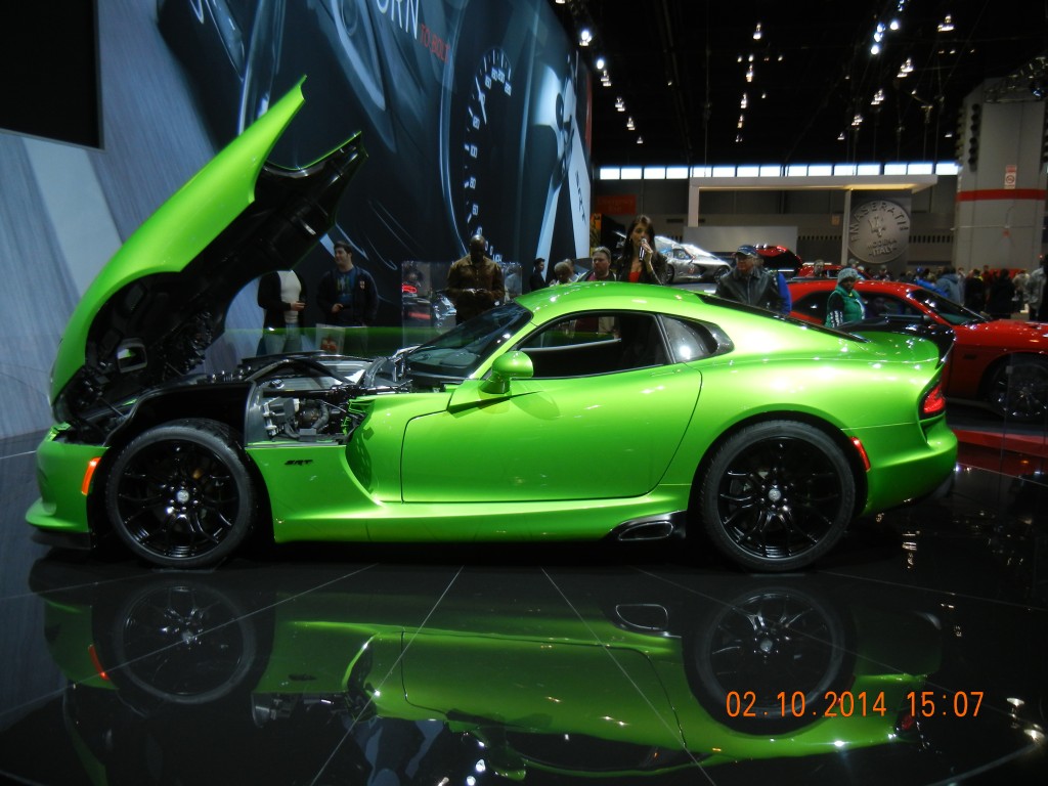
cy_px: 393
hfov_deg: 60.0
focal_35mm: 30
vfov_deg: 46.8
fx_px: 908
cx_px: 524
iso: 167
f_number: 3.5
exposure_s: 1/70.5
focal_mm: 5.4
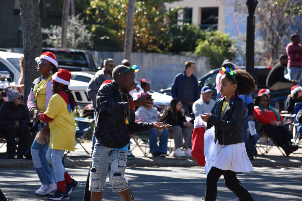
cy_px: 100
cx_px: 151
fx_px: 1384
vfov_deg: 8.3
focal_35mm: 165
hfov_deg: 12.5
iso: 220
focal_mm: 110
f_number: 5.6
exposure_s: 1/500
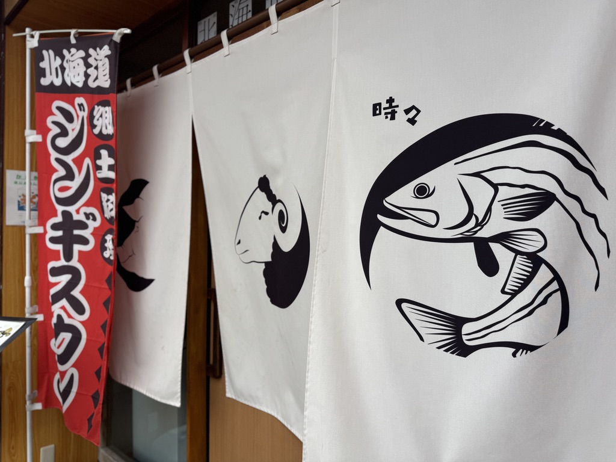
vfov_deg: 56.8
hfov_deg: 71.6
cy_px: 231
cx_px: 308
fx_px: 427
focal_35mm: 24
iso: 80
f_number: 1.78
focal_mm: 6.76
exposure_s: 1/1076
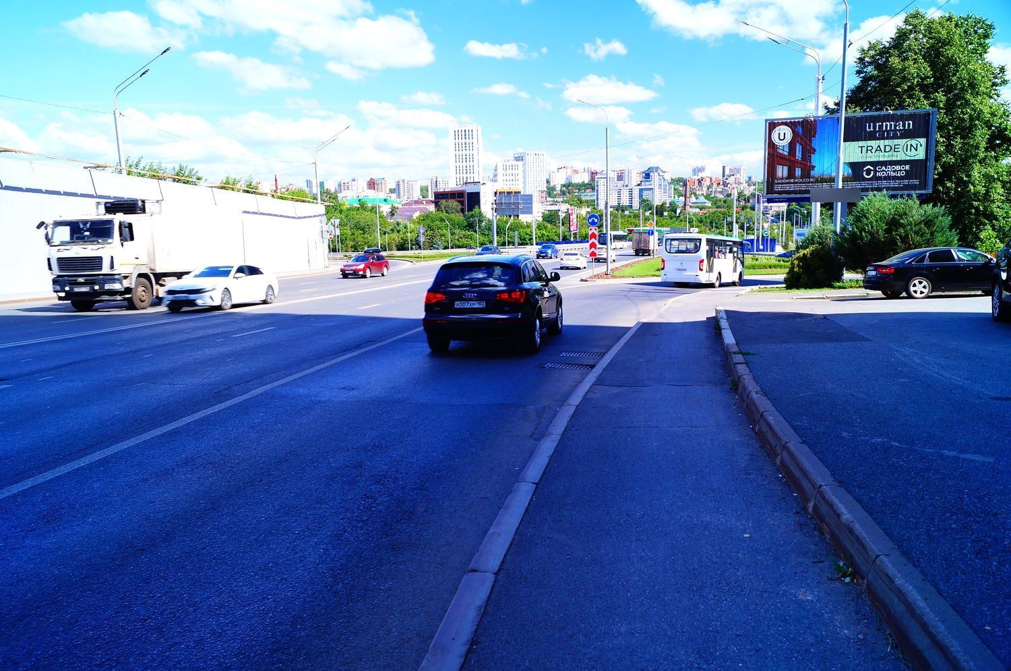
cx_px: 506
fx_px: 757
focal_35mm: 27
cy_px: 336
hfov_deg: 67.5
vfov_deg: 47.8
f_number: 7.1
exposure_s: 1/100
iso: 100
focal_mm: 18
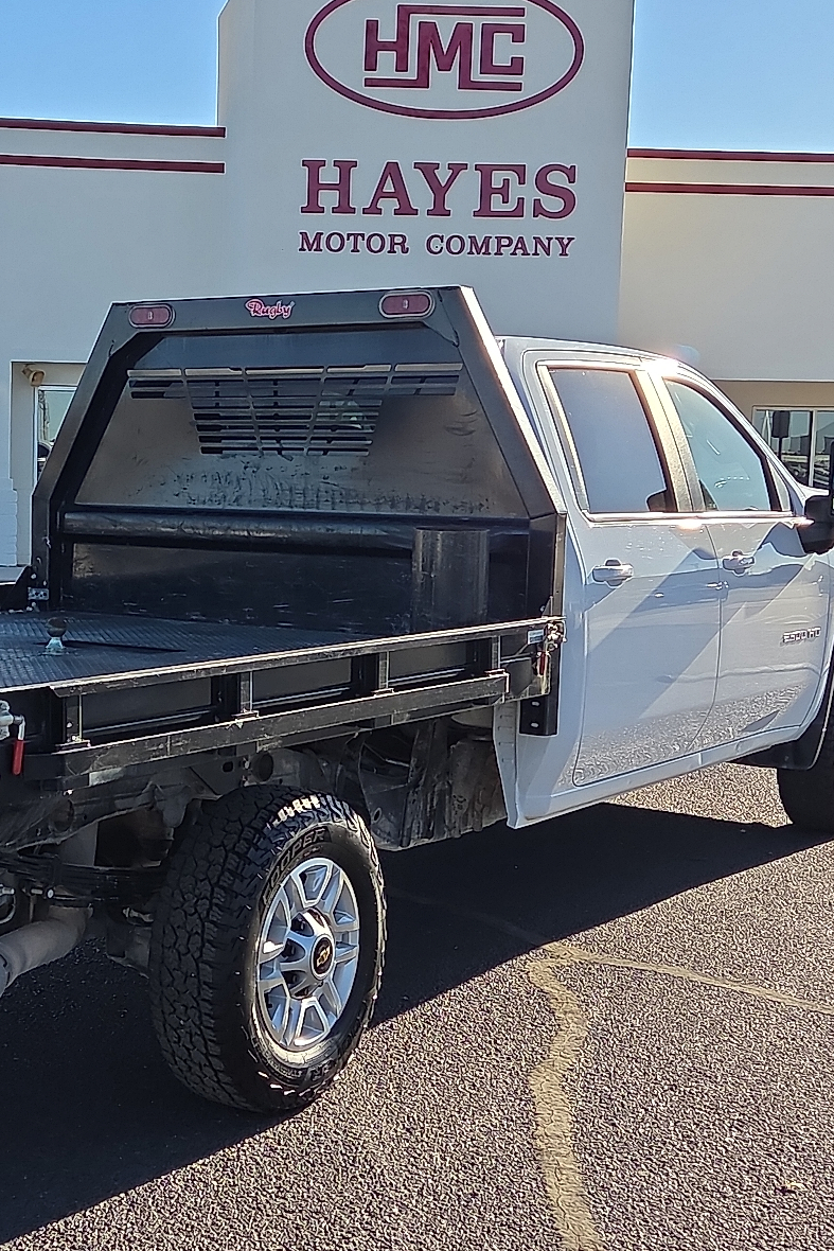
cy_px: 635
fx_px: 1911
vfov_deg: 36.2
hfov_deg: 24.1
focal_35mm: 55
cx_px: 129
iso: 25
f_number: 1.8
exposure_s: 1/1250
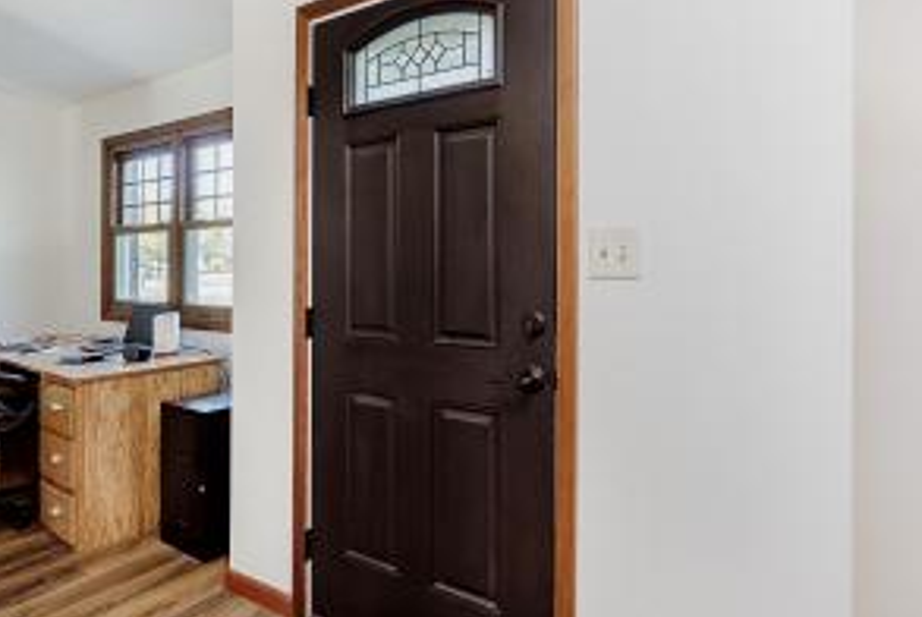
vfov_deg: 54.7
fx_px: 590
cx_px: 436
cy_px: 239
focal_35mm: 23
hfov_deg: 76.0
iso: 320
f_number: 5.6
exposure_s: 1/50
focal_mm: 15
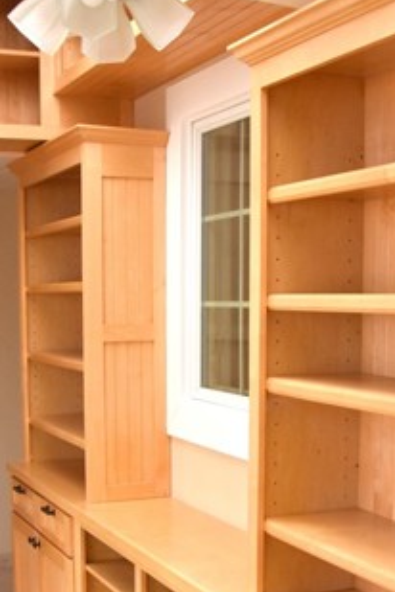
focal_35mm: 56
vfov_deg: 35.1
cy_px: 423
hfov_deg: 24.2
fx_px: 922
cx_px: 179
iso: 1250
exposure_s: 1/2000
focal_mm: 18
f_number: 3.5
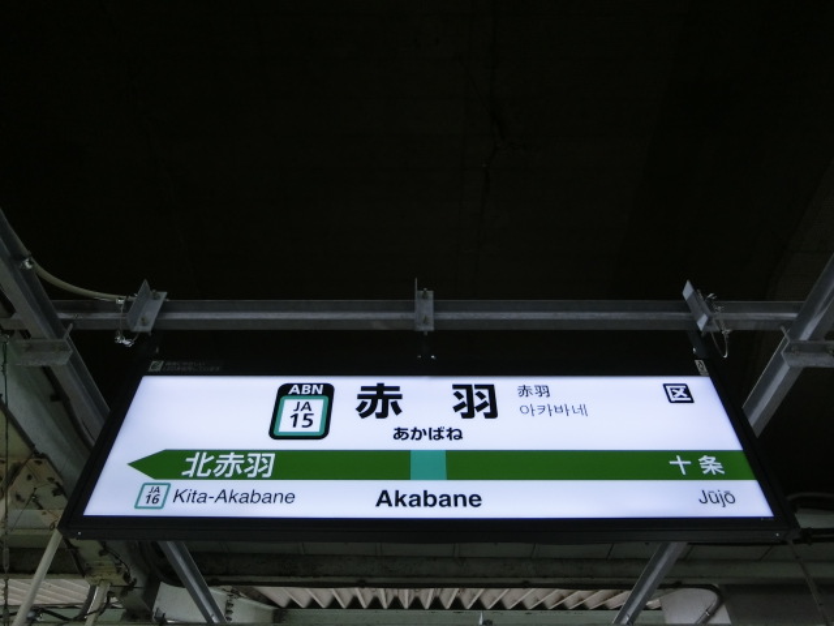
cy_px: 313
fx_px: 602
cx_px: 417
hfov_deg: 69.4
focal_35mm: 25
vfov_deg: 54.9
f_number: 3.5
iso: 250
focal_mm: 4.5
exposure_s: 1/125
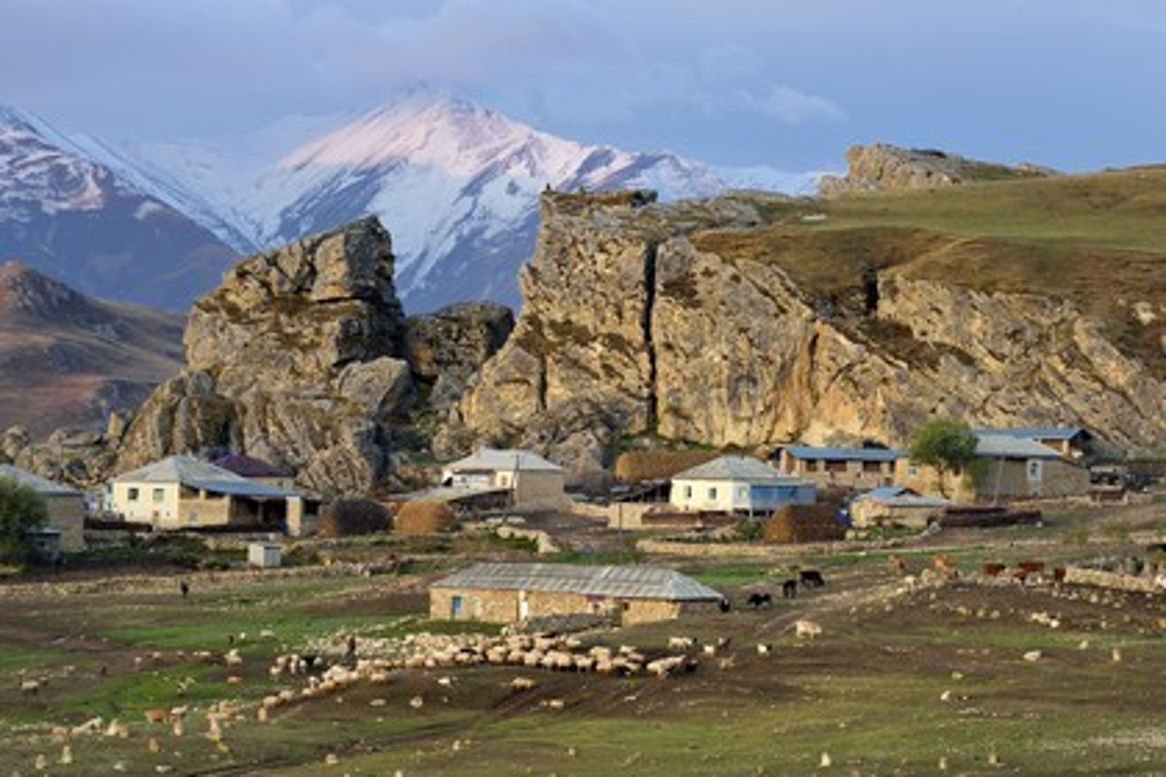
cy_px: 388
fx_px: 3401
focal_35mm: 105
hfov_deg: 19.5
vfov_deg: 13.0
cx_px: 583
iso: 800
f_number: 8
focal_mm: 105
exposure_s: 1/160
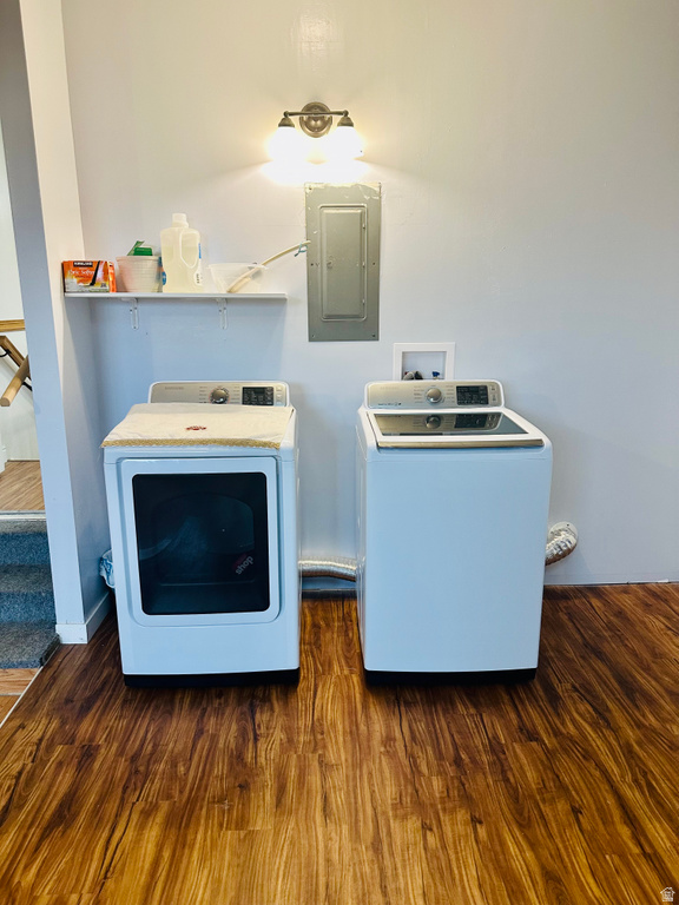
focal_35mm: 24
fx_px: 628
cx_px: 340
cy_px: 452
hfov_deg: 56.8
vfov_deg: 71.6
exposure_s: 1/120
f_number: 1.78
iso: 250
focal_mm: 6.86
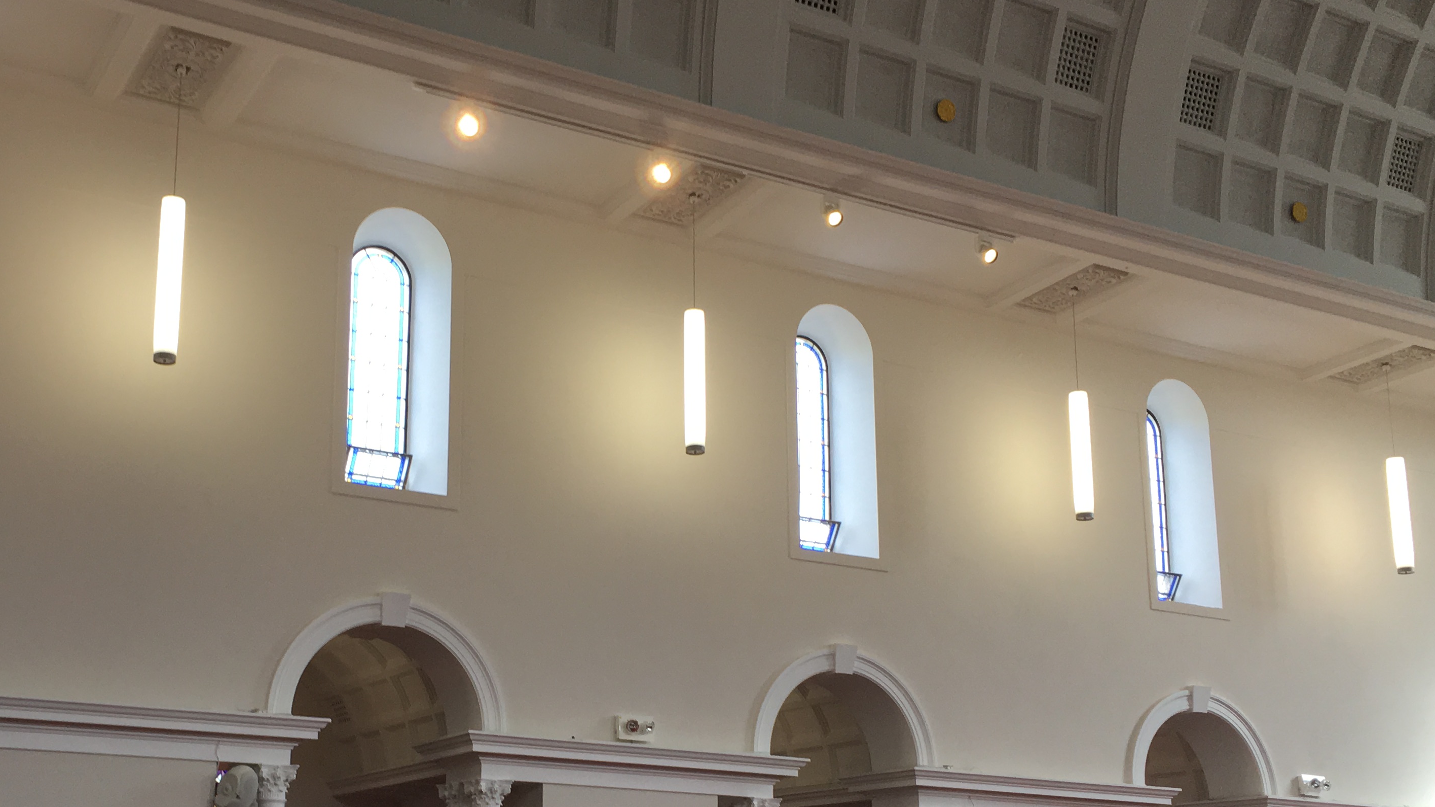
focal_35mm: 45
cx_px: 525
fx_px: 1712
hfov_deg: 45.0
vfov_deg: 26.3
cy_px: 568
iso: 40
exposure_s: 1/100
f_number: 2.2
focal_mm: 4.15
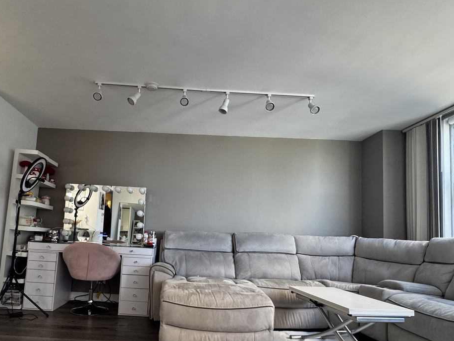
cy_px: 218
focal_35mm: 22
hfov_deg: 75.3
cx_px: 176
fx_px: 289
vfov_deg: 60.1
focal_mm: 2.22
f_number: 2.2
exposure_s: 1/120
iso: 250
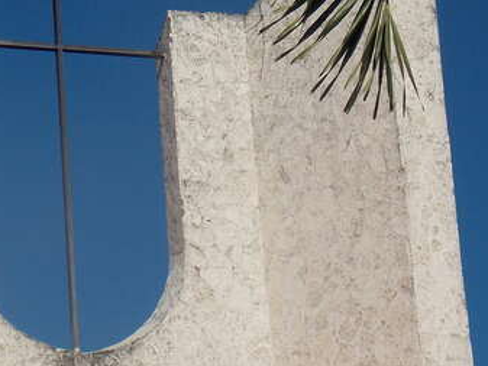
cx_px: 62
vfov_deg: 8.0
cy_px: 190
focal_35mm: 185
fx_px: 2609
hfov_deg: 10.6
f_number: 13.8
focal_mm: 13.9
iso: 80
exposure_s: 1/160
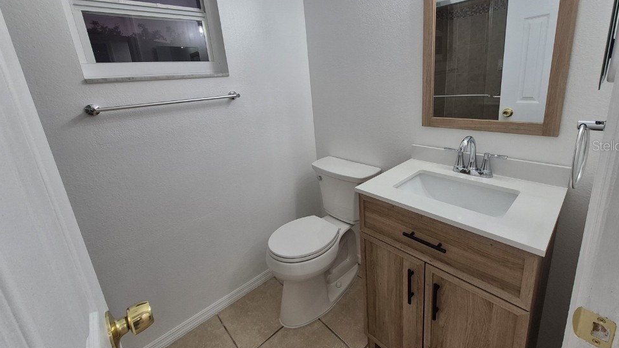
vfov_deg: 70.0
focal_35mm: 15
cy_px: 145
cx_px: 325
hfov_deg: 102.9
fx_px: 246
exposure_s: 1/60
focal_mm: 1.74
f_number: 2.2
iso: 64
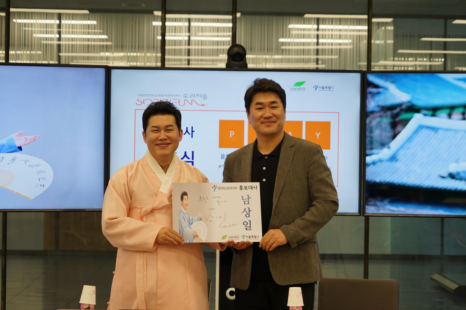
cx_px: 233
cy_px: 155
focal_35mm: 80
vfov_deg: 17.1
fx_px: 1035
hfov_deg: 25.4
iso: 500
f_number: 5.6
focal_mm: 80
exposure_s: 1/80
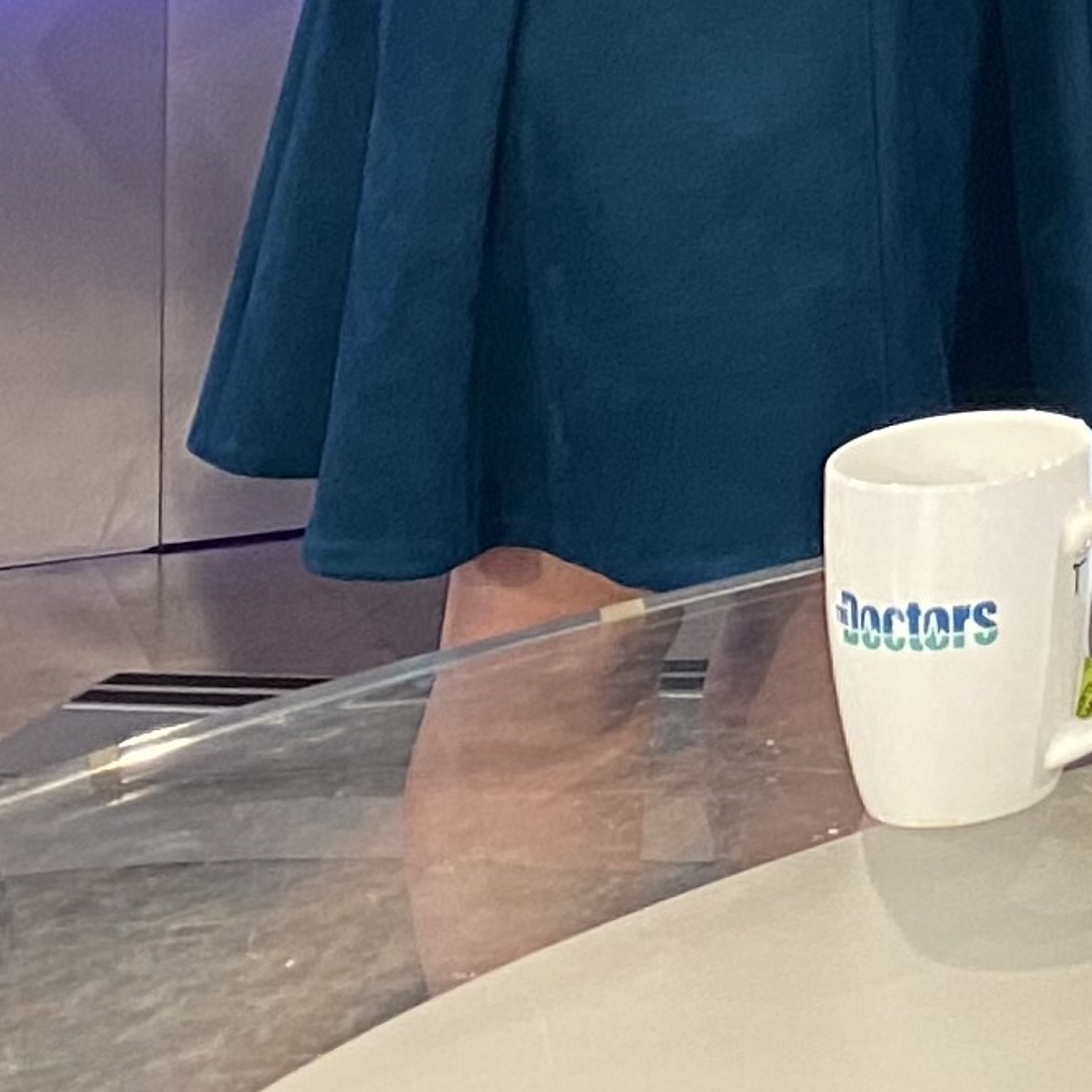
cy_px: -1066
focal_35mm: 139
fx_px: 4961
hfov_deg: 10.4
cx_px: 2852
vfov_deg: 11.4
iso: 125
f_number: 1.8
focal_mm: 4.25
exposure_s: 1/60
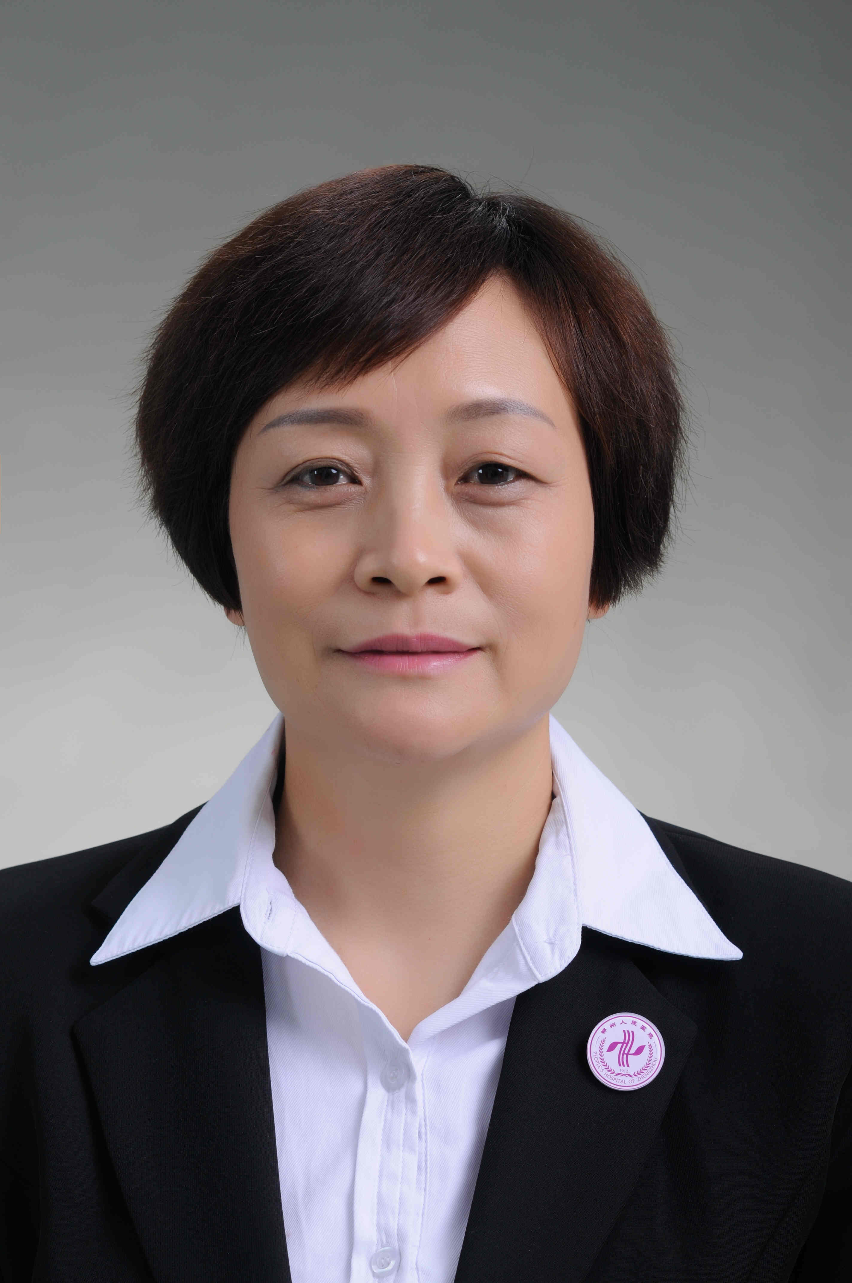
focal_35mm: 128
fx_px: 4538
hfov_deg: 10.7
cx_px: 426
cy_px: 642
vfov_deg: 16.1
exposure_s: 1/125
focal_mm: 85
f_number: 5.6
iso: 160
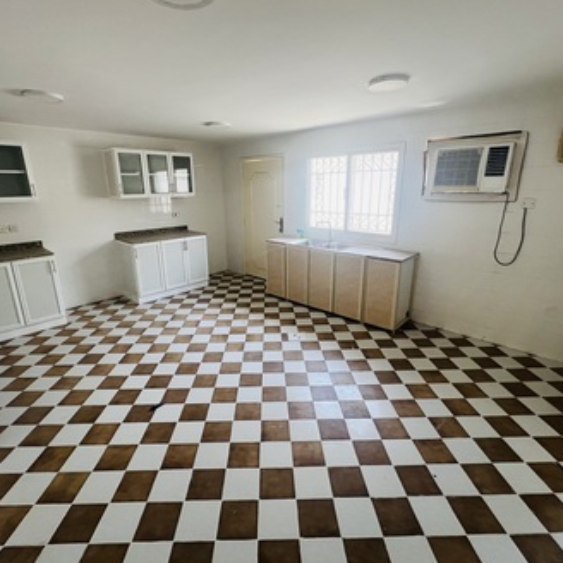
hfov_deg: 87.4
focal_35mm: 16
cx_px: 270
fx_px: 294
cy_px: 274
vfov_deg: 87.4
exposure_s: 1/99
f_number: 1.8
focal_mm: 1.57
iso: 200
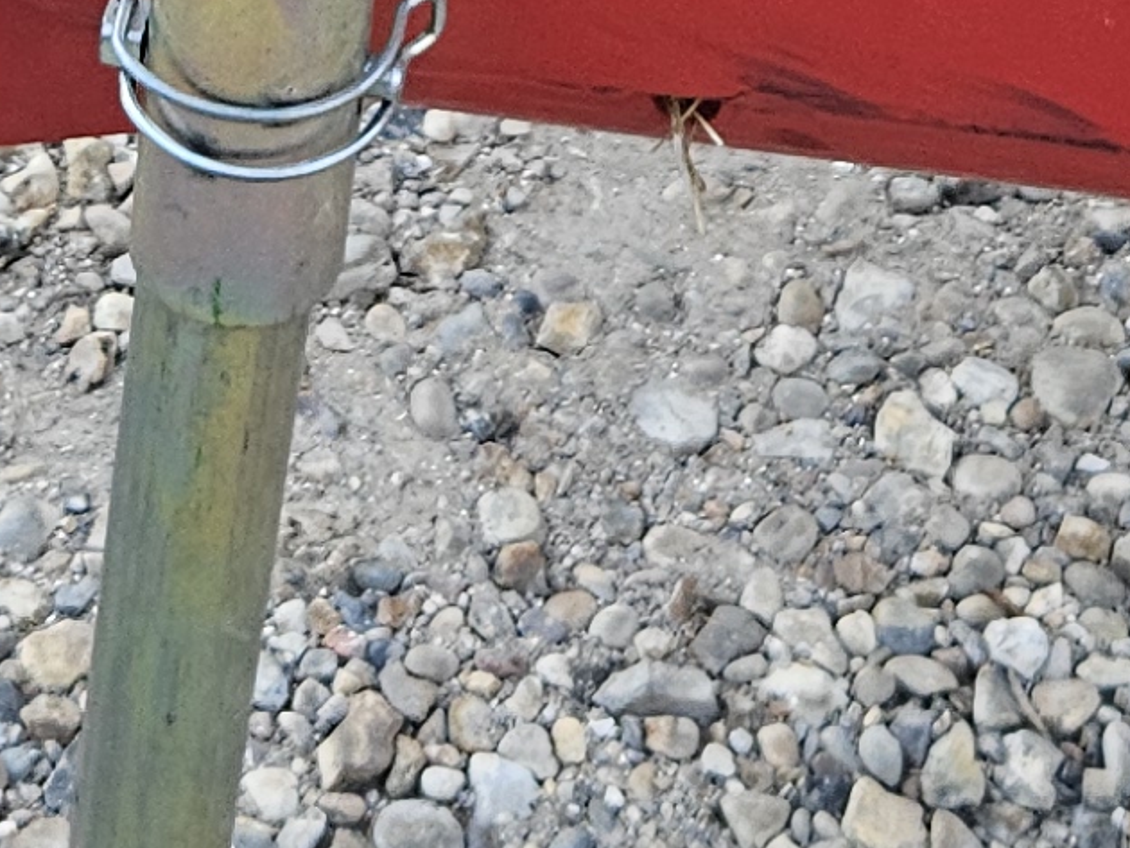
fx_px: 4768
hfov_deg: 13.5
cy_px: -730
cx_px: 404
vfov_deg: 9.6
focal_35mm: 146
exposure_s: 1/180
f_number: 1.8
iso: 64
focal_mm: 5.4
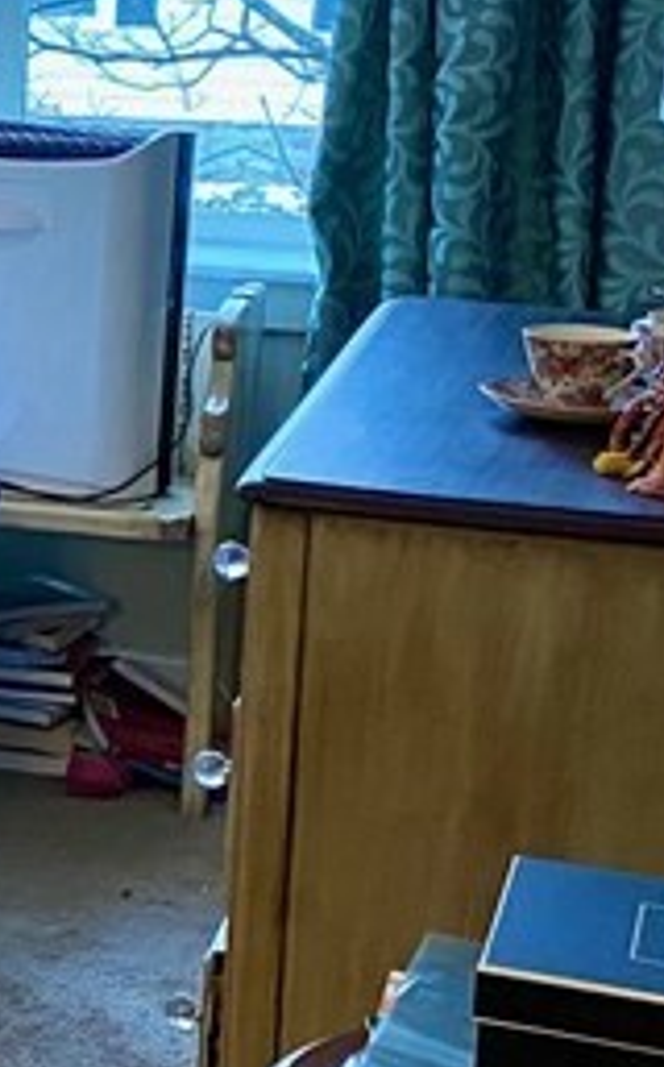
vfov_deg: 18.9
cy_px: 374
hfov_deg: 9.7
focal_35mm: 110
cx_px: -1195
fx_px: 3194
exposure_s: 1/60
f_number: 1.8
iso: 160
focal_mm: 4.25
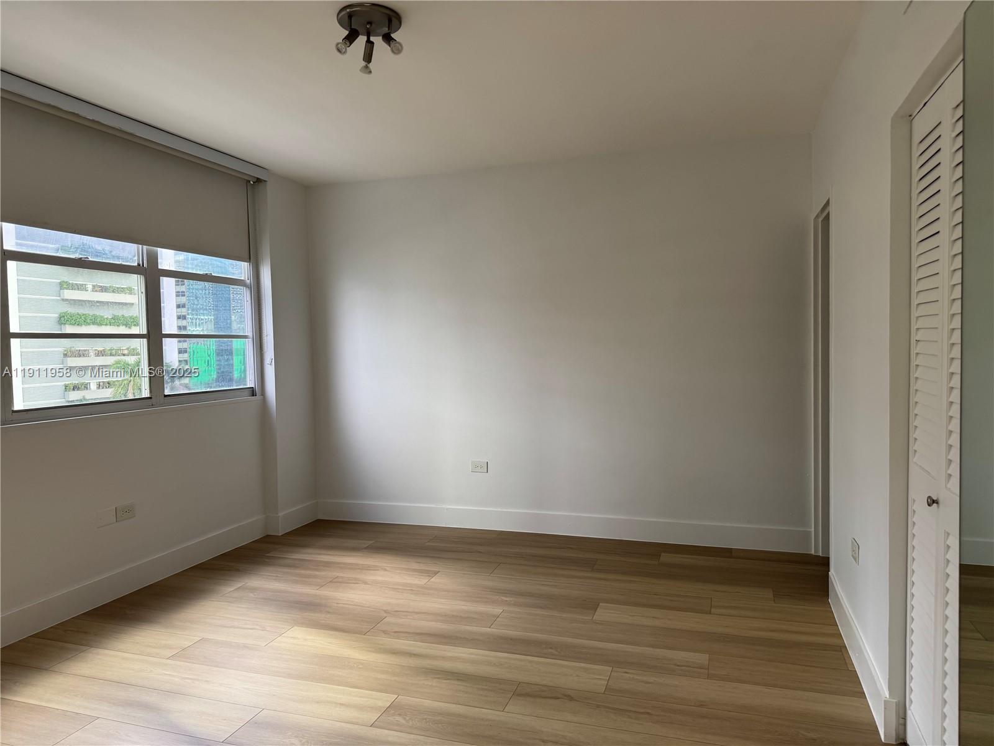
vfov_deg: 56.8
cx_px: 497
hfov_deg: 71.6
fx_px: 689
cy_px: 373
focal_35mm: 24
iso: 80
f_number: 1.78
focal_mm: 6.76
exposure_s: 1/121
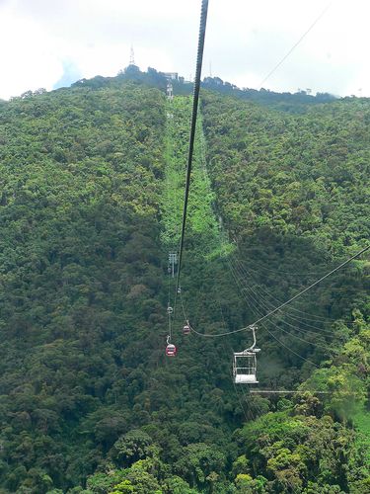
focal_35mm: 57
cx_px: 185
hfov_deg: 25.7
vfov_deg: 33.8
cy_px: 247
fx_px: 812
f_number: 4
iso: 80
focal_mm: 9.4
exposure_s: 1/125
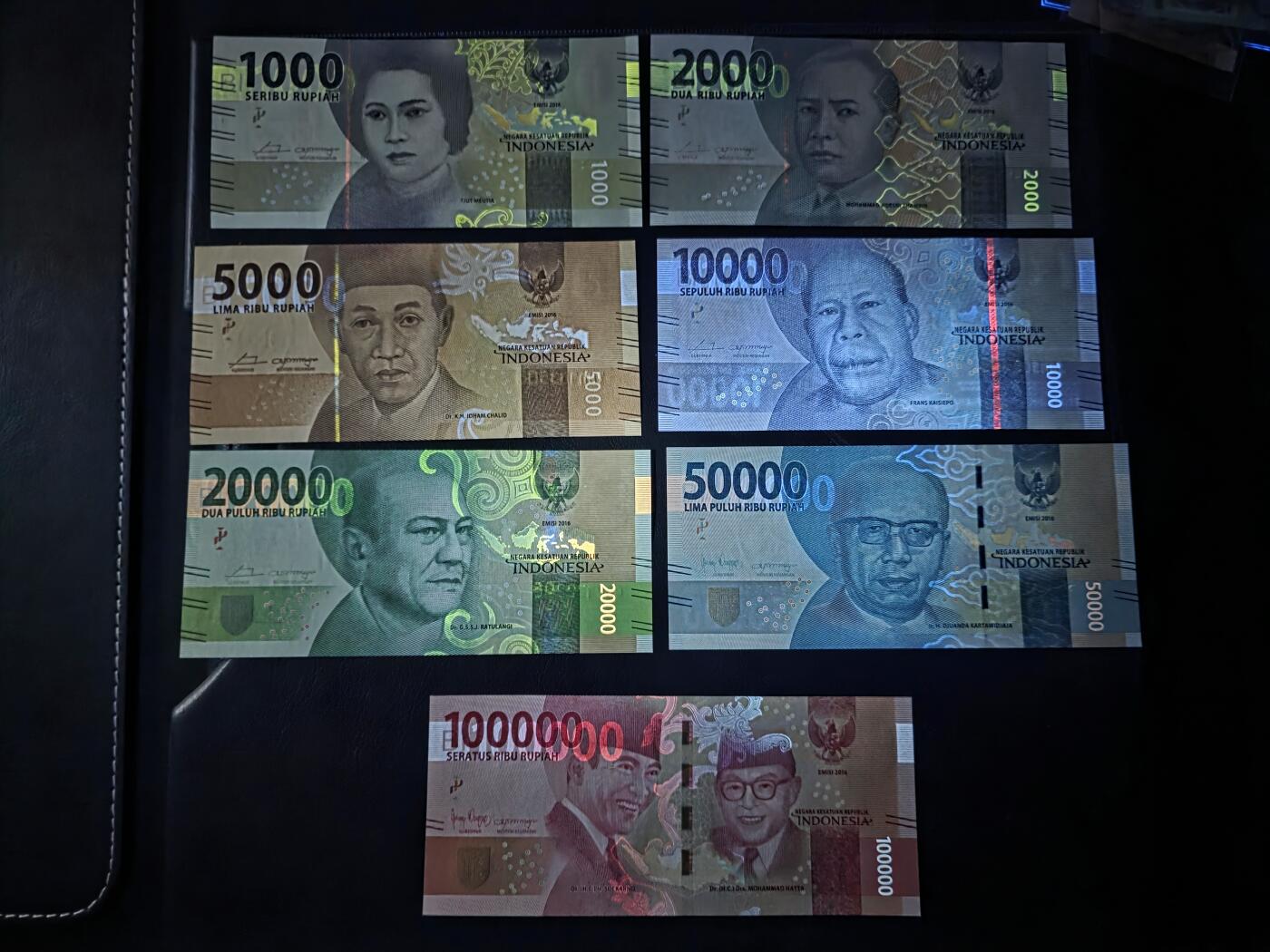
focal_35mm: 23
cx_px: 635
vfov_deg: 58.9
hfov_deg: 73.9
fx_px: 844
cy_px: 476
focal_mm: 6.3
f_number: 1.7
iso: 3200
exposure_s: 1/14.3
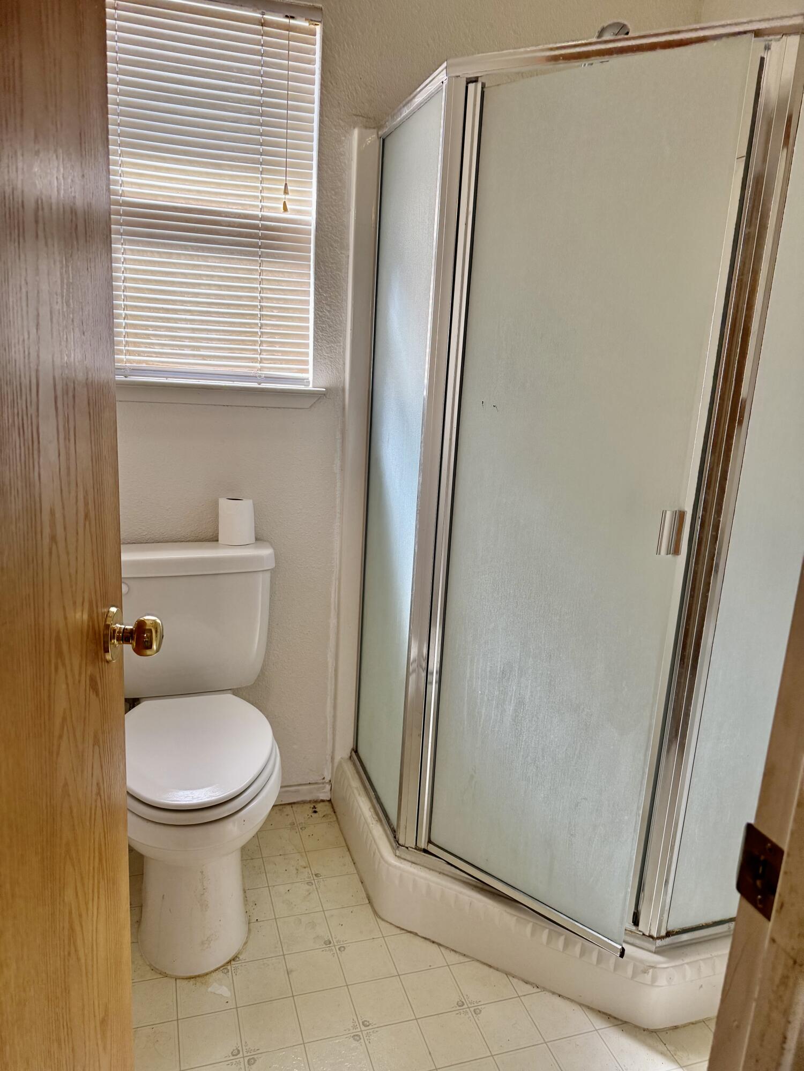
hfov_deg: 56.8
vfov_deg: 71.6
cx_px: 402
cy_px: 536
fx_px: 743
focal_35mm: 24
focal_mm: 6.76
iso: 200
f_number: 1.78
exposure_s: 1/239
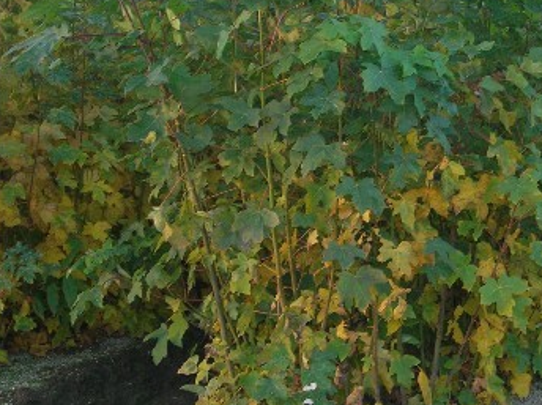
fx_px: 1689
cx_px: 336
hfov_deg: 18.2
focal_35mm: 108
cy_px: 127
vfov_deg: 13.6
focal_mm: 9.7
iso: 56
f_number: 3.5
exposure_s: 1/30
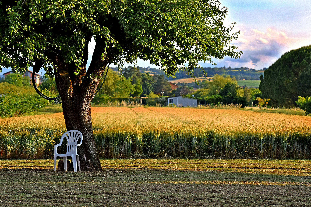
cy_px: 104
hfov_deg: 15.9
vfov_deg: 10.6
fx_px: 1115
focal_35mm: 129
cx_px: 156
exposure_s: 1/640
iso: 400
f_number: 10
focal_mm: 86
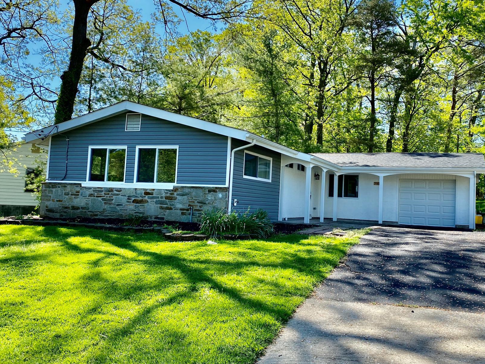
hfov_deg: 55.2
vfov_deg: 42.9
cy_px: 168
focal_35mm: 33
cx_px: 271
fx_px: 462
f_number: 1.8
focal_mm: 4.25
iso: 32
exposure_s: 1/943
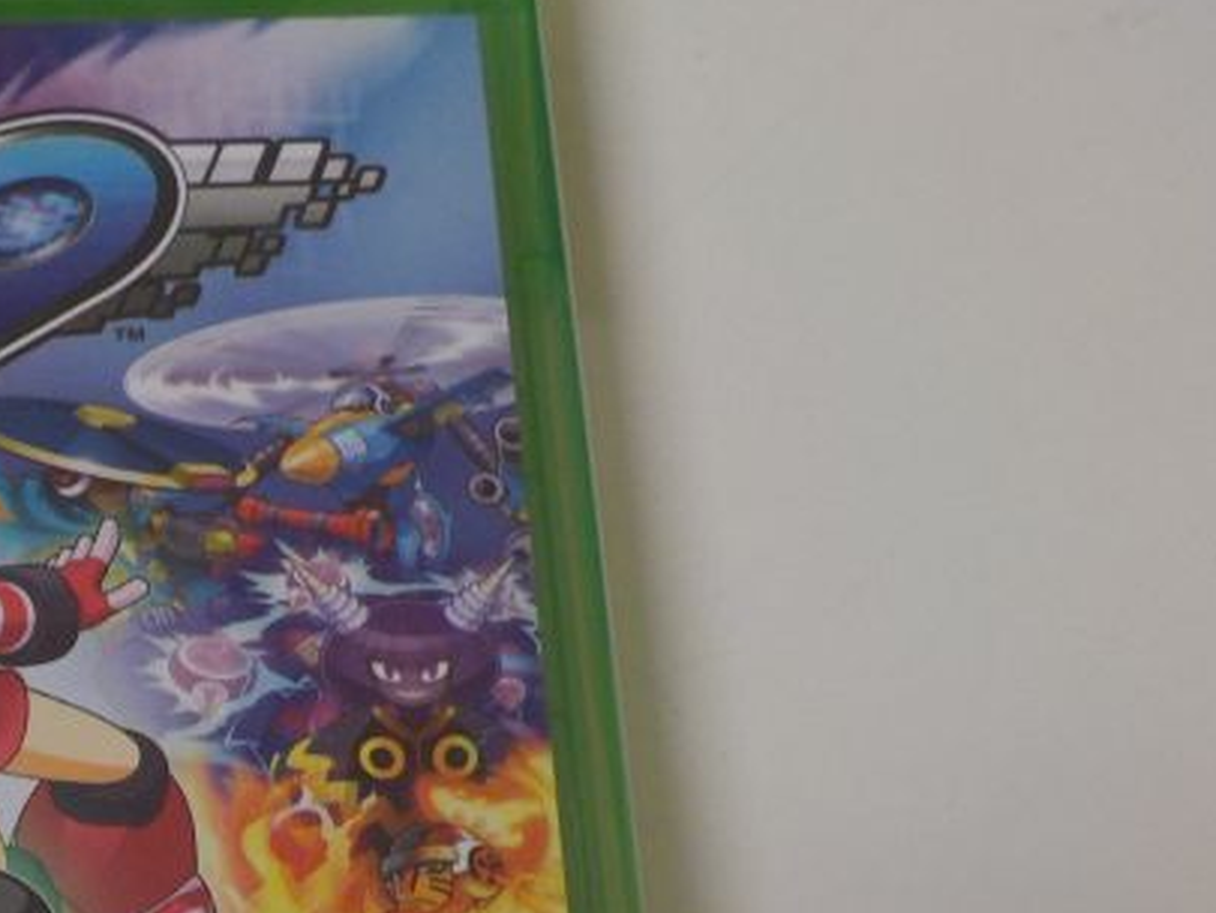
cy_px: 868
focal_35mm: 74
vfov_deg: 19.4
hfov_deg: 24.2
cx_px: -198
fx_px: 2600
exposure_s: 1/30
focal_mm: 4.1
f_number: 3.3
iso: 160
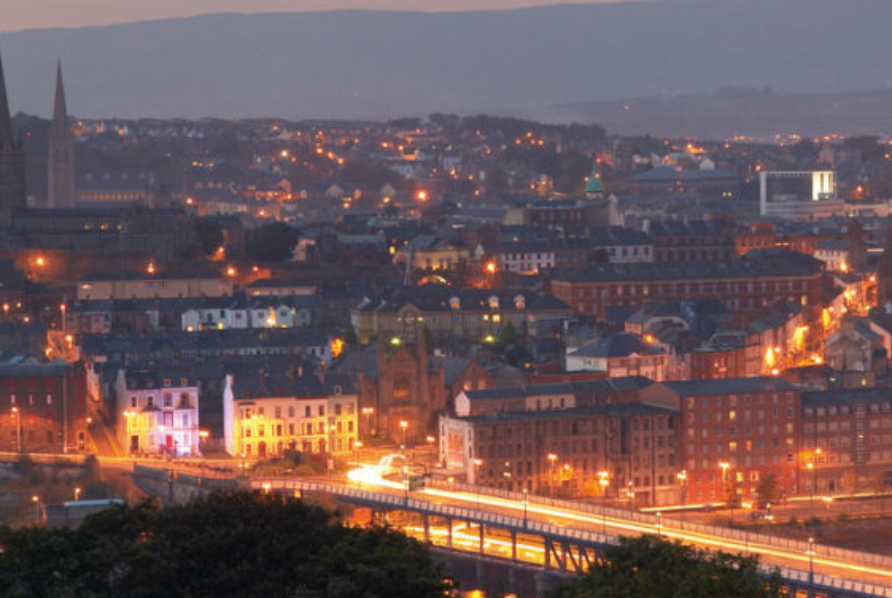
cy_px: 300
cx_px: 650
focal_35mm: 150
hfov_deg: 13.6
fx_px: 3720
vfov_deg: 9.2
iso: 100
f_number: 5.6
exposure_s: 13
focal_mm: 55
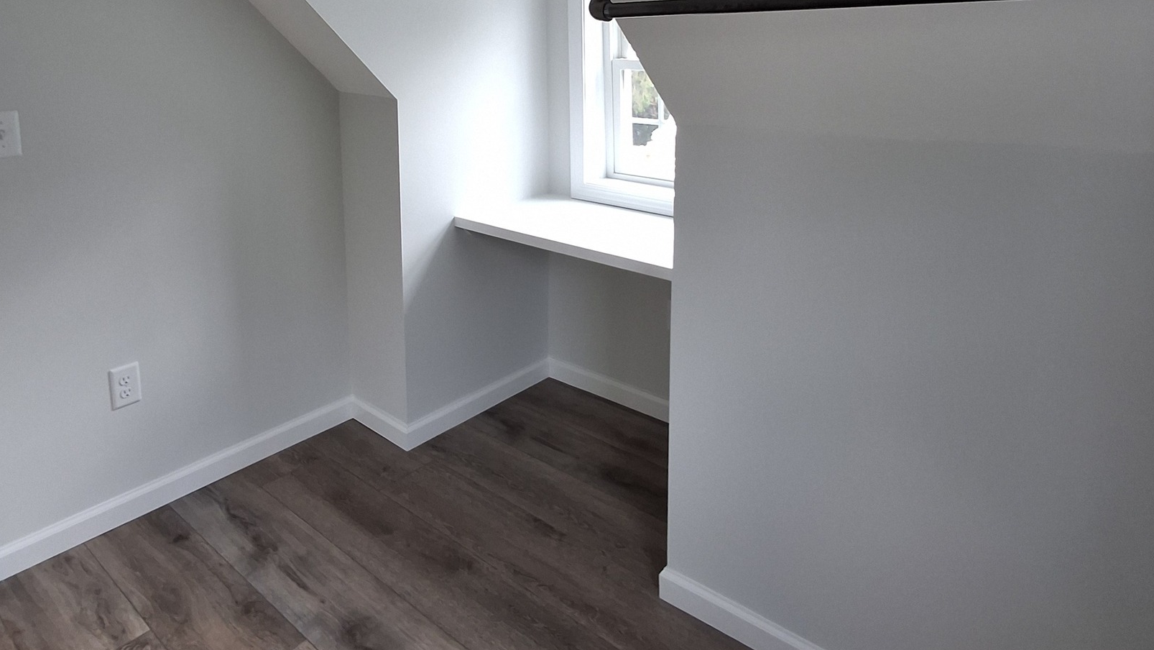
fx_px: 765
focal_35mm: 25
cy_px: 112
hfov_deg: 73.9
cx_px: 536
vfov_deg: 43.4
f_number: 2.2
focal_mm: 1.64
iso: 40
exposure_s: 1/40
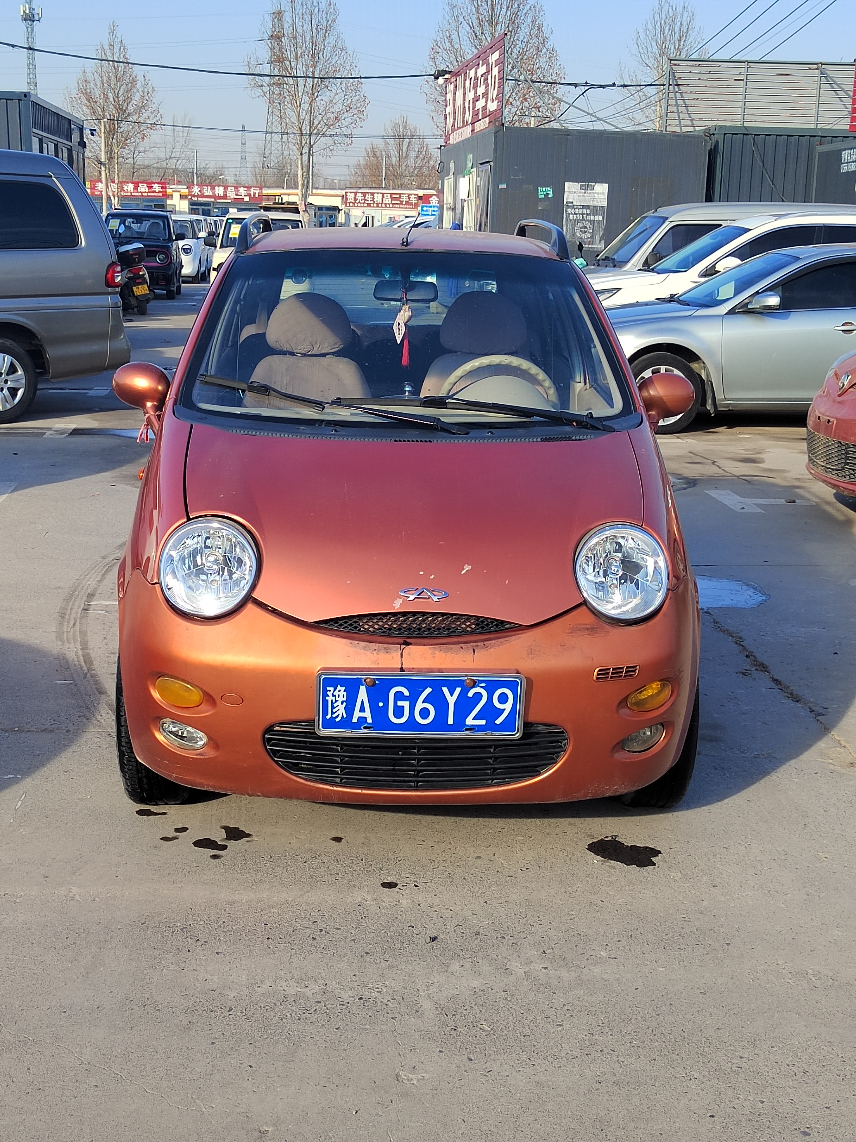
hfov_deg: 31.5
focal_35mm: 46
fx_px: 1517
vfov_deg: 41.2
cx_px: 428
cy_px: 571
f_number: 1.9
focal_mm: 5.52
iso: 431
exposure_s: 1/1629
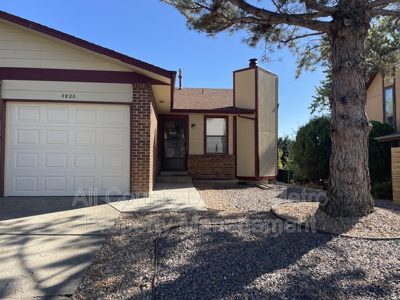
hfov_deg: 67.3
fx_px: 300
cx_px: 200
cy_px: 150
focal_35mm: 26
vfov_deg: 53.1
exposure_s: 1/1595
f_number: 1.6
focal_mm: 4.2
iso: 32
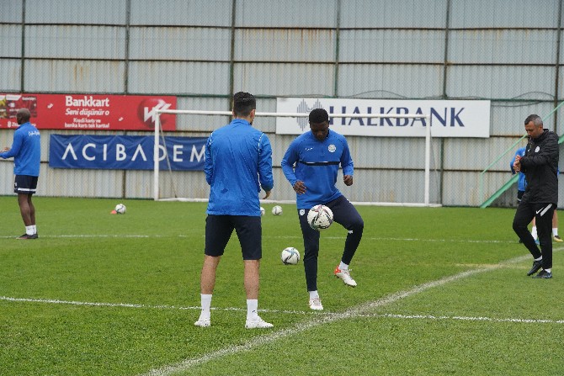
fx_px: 2585
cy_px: 188
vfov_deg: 8.3
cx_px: 282
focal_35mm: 165
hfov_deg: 12.4
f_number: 9
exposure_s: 1/2500
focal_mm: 165
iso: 3200
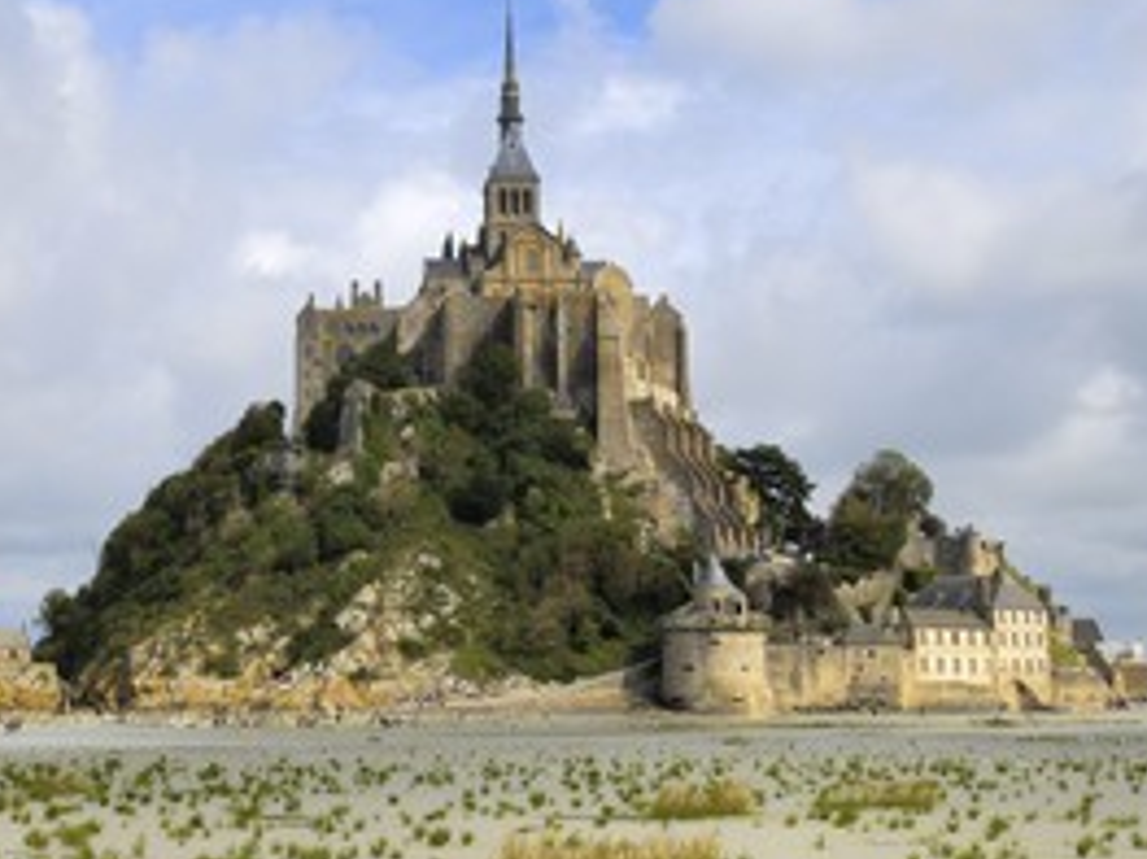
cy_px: 480
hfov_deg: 31.7
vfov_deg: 24.4
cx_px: 321
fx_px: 1987
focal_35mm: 60
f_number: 9
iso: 100
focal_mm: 26
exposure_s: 1/250
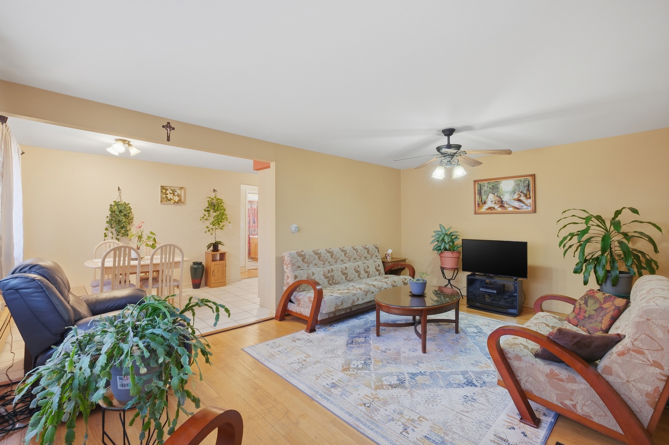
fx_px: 279
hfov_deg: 100.4
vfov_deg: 77.3
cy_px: 222
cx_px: 334
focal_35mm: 15
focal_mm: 10
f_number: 7.1
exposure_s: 1/170
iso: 640
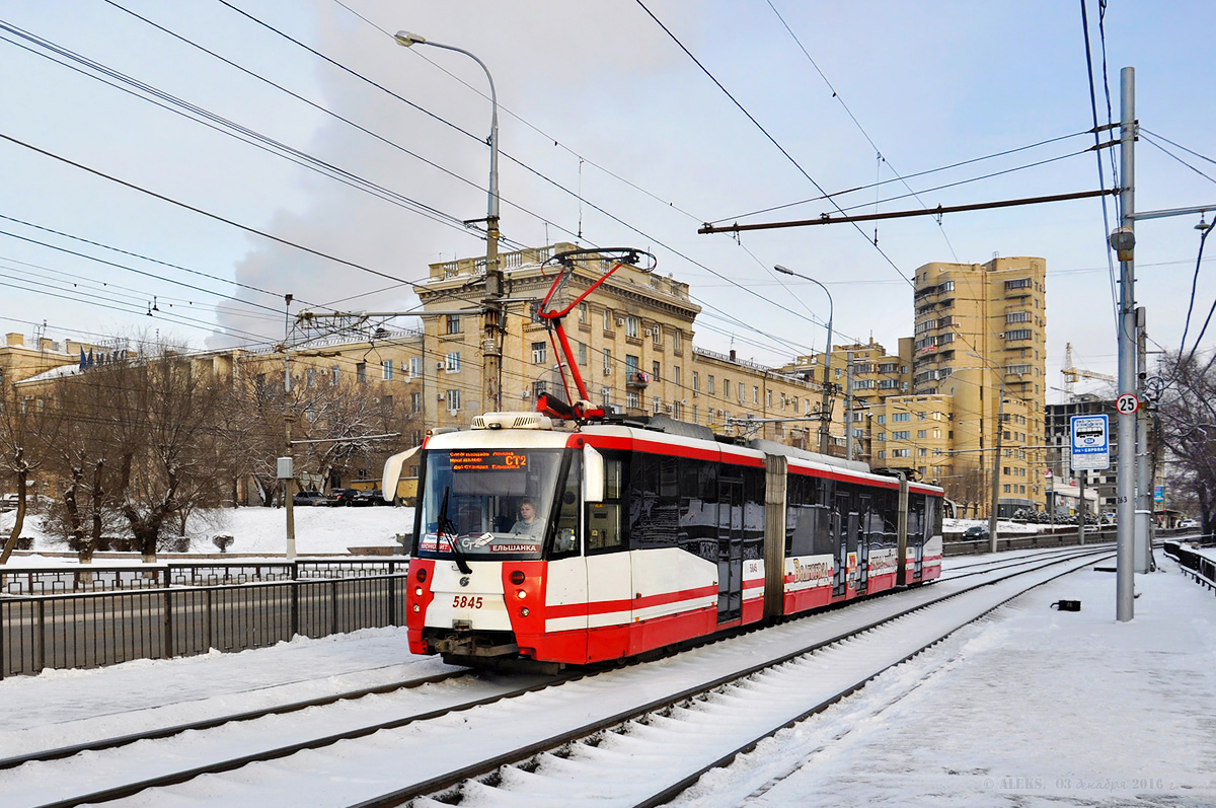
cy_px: 404
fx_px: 1063
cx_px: 608
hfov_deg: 59.6
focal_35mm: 32
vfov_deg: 41.6
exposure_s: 1/400
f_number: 7.1
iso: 200
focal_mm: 21
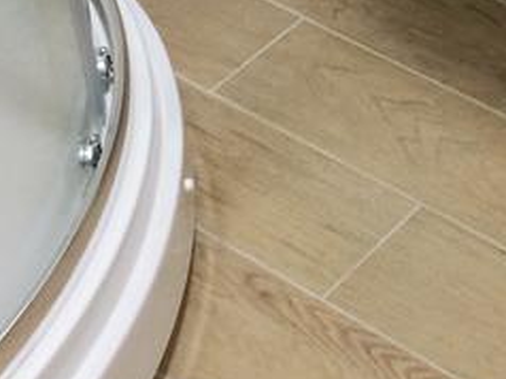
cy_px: -211
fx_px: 1825
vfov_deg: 11.3
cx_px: 595
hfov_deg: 15.3
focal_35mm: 125
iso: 100
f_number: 2.2
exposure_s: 1/33
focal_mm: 4.15
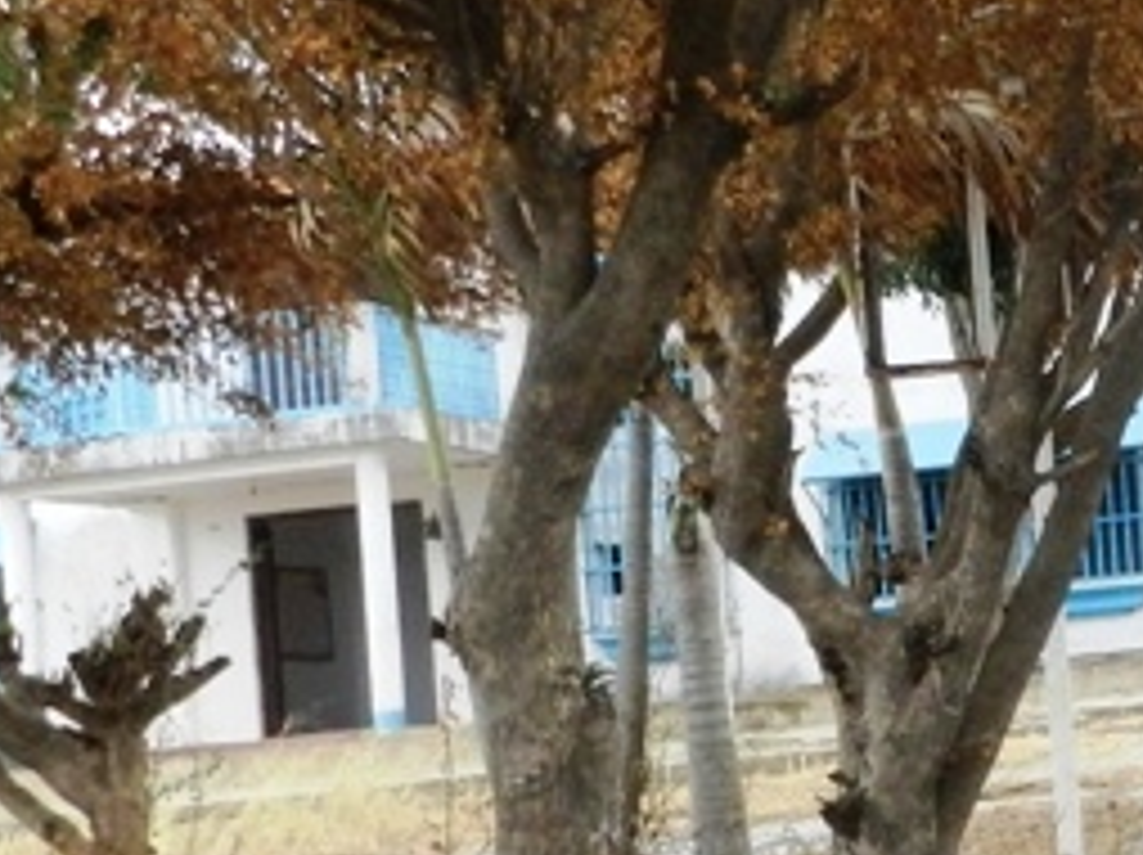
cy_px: 554
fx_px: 4783
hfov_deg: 13.5
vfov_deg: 10.2
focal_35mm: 145
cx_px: 1048
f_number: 4.2
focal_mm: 8.1
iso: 400
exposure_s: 1/400
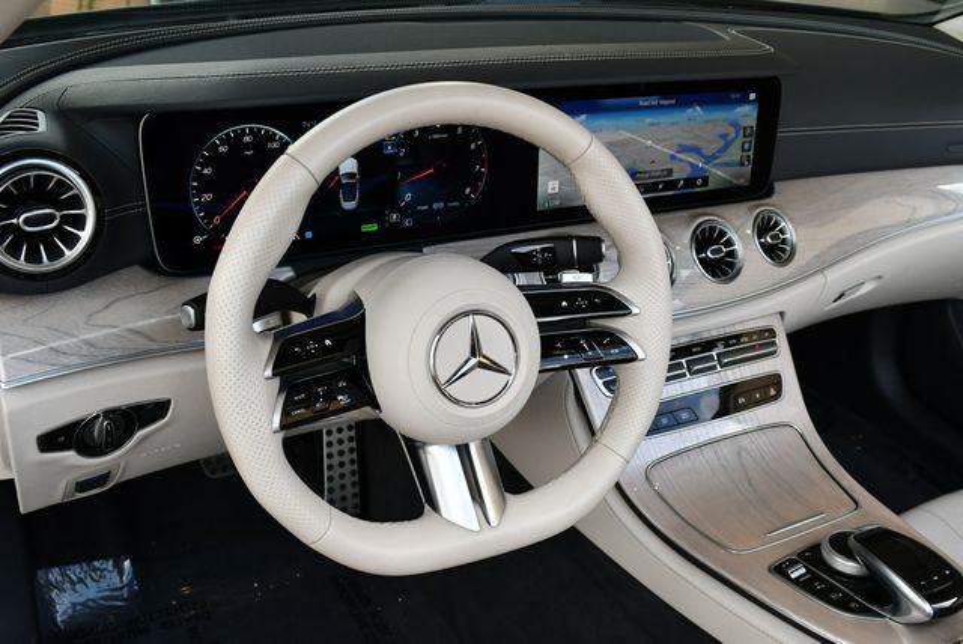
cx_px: 482
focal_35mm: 36
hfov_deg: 53.1
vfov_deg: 36.9
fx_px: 964
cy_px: 322
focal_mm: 18
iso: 400
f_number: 5.6
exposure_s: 1/250
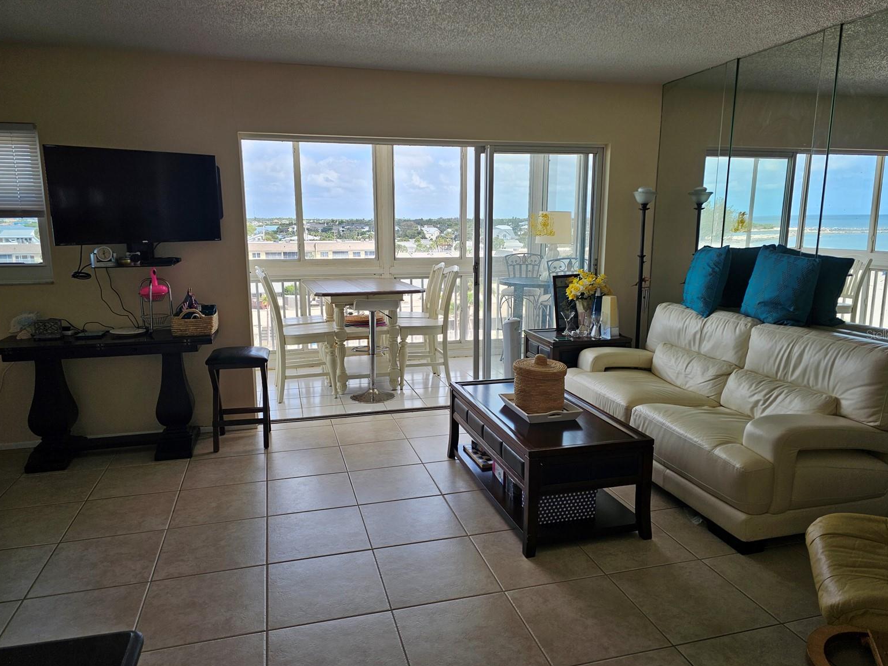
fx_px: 616
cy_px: 334
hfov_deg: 71.6
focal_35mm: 24
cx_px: 458
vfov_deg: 56.8
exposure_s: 1/126
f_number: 1.7
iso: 10
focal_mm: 6.3
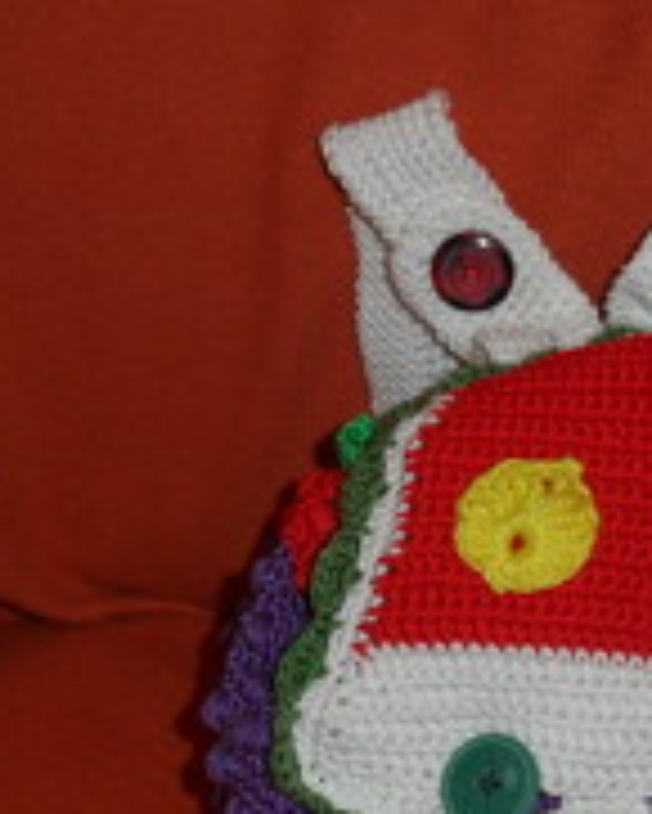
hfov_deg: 13.6
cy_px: 553
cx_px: 506
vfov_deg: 17.0
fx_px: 2723
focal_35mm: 113
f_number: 4
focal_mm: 10.3
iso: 200
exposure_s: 1/45
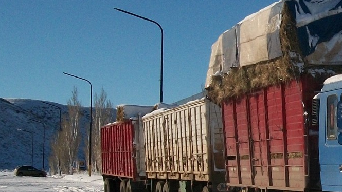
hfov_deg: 22.7
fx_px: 825
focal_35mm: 91
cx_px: 321
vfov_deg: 13.2
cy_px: 150
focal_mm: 5.7
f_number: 5.5
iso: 80
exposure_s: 1/1000
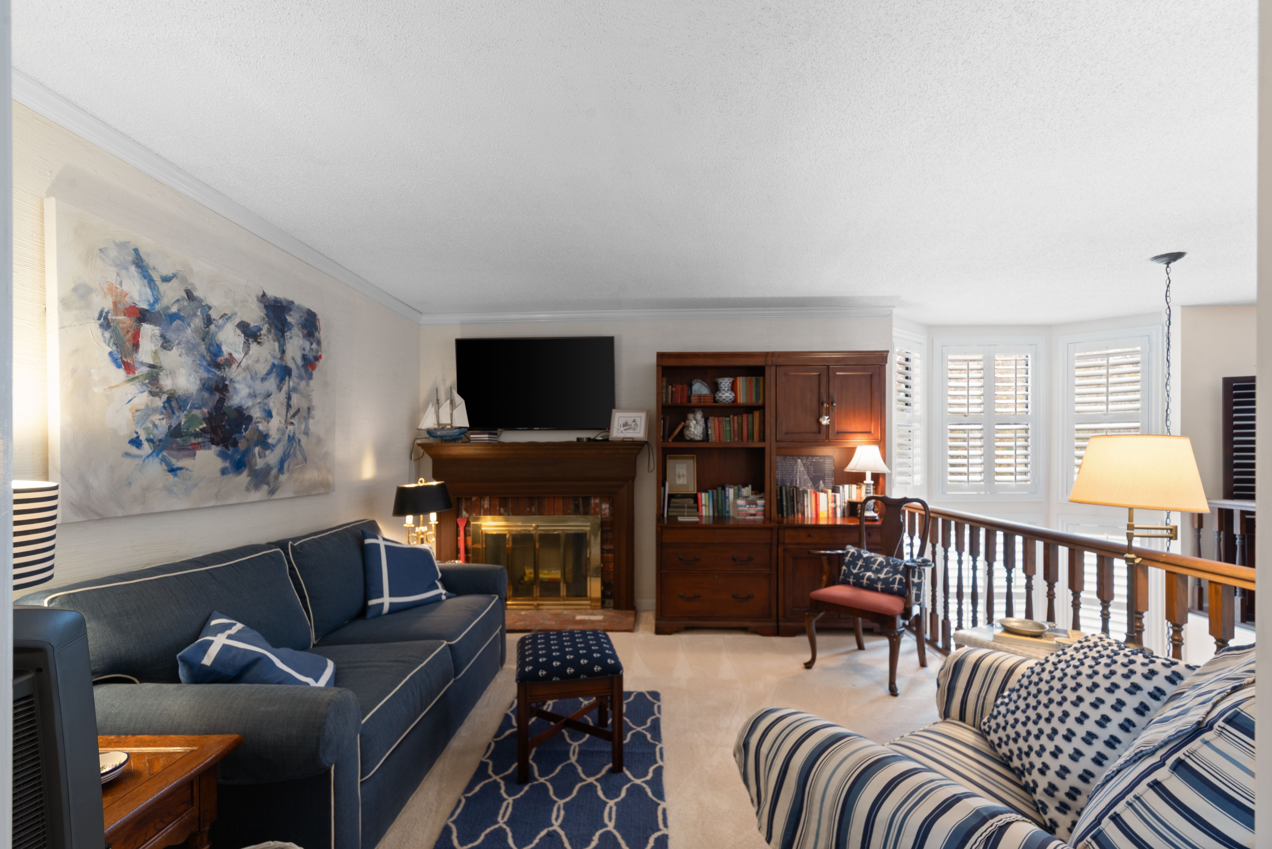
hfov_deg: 100.4
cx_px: 636
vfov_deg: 77.4
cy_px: 424
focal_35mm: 15
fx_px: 530
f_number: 7.1
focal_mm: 15
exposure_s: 1
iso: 400
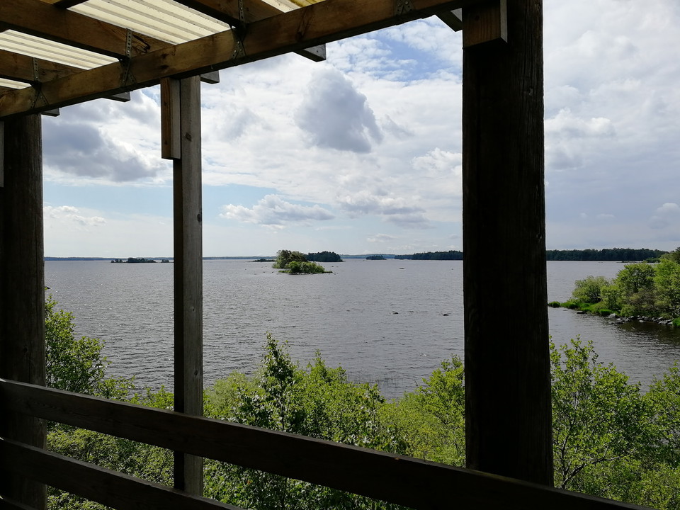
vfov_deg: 51.4
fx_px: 530
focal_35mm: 27
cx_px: 340
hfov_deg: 65.3
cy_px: 255
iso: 50
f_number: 2.2
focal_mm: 3.95
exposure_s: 1/1695
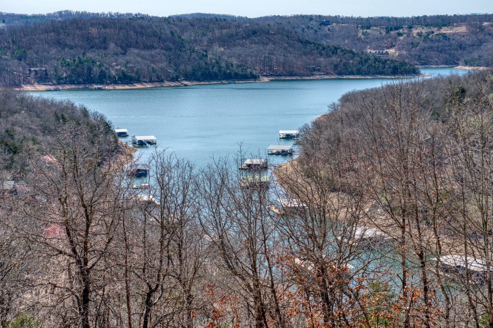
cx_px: 246
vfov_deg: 20.9
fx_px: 890
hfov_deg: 31.0
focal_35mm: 65
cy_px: 164
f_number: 4
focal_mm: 65
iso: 125
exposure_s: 1/80
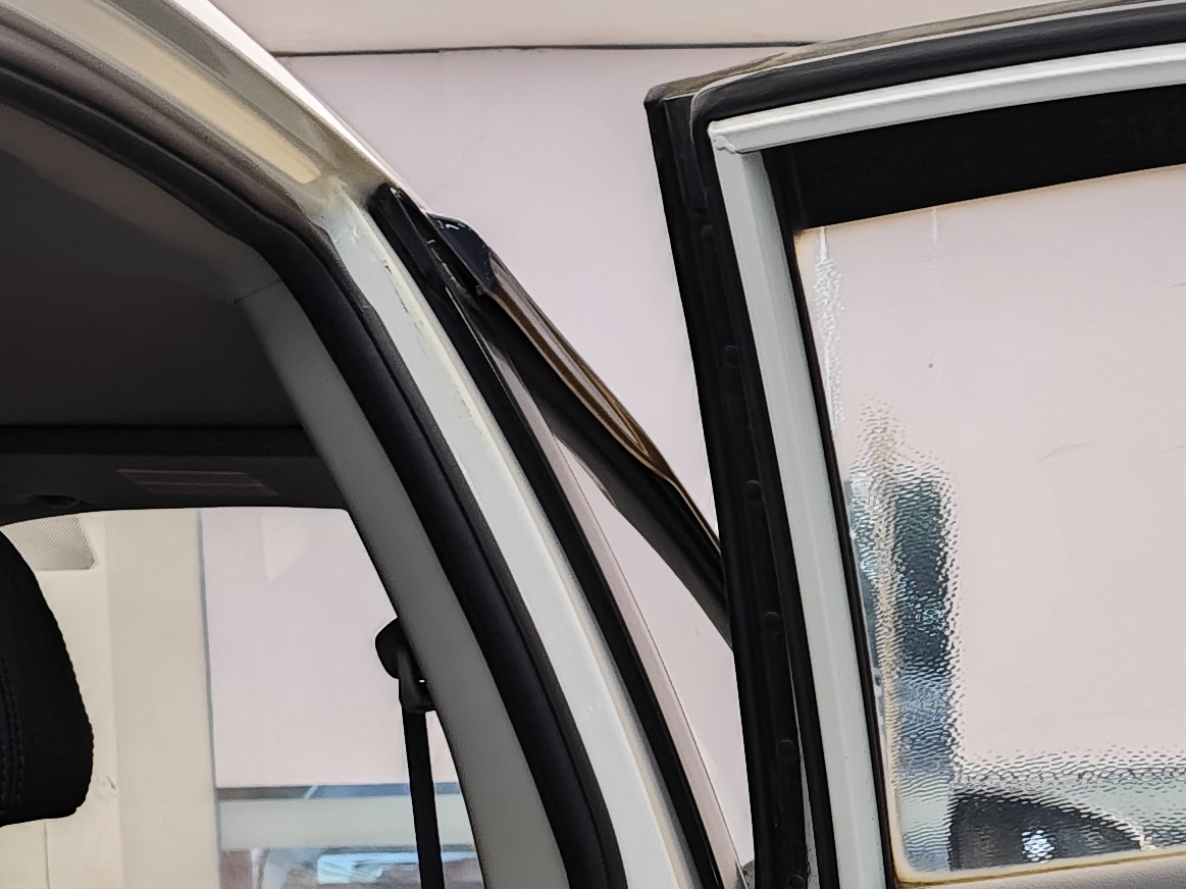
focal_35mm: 81
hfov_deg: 23.0
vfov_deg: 17.4
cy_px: 1059
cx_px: 1231
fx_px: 2775
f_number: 1.9
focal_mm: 8.7
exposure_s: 1/92.4
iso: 400
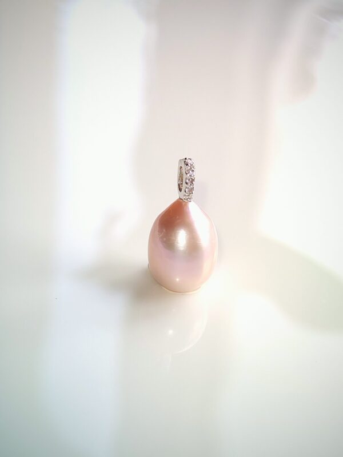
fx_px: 898
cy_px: 228
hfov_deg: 21.6
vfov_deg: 28.6
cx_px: 172
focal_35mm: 68
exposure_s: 1/100
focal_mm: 5.52
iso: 64
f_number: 1.95
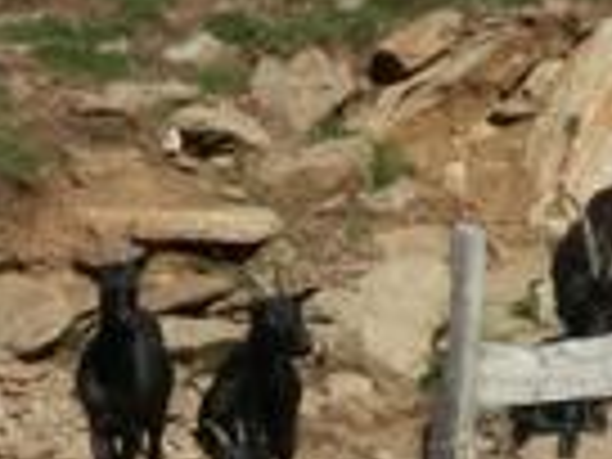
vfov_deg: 1.5
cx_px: 270
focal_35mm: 1010
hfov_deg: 2.0
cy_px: 558
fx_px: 17856
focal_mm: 35.04
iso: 50
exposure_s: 1/160
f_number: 8
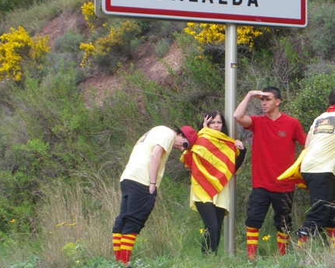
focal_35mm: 89
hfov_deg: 21.4
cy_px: 126
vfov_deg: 17.3
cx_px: 212
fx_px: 882
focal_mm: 11.1
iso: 64
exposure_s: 1/80
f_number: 4.6
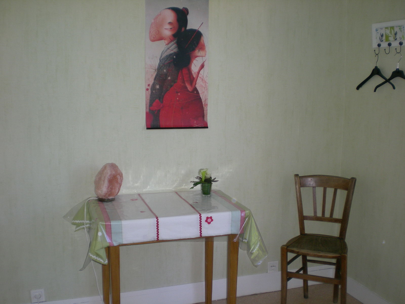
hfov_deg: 49.0
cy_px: 152
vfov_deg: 37.7
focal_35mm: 38
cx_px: 202
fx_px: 445
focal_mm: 6.3
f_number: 3.1
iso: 60
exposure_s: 1/56.5
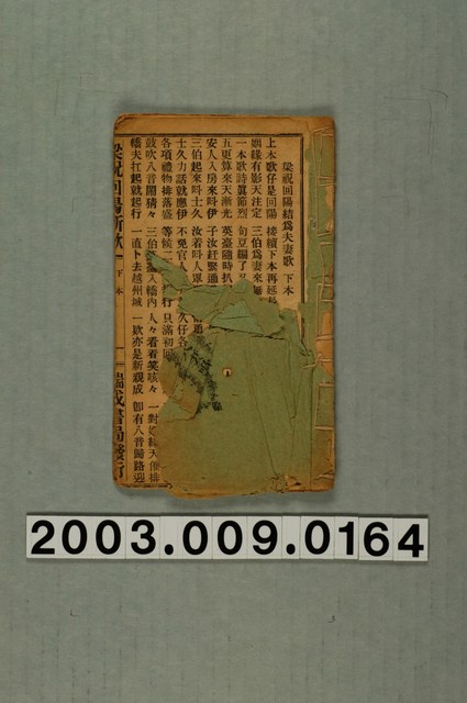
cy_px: 352
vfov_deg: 27.0
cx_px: 234
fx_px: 1463
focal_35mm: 75
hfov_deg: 18.1
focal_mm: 50
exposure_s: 1/60
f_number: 8
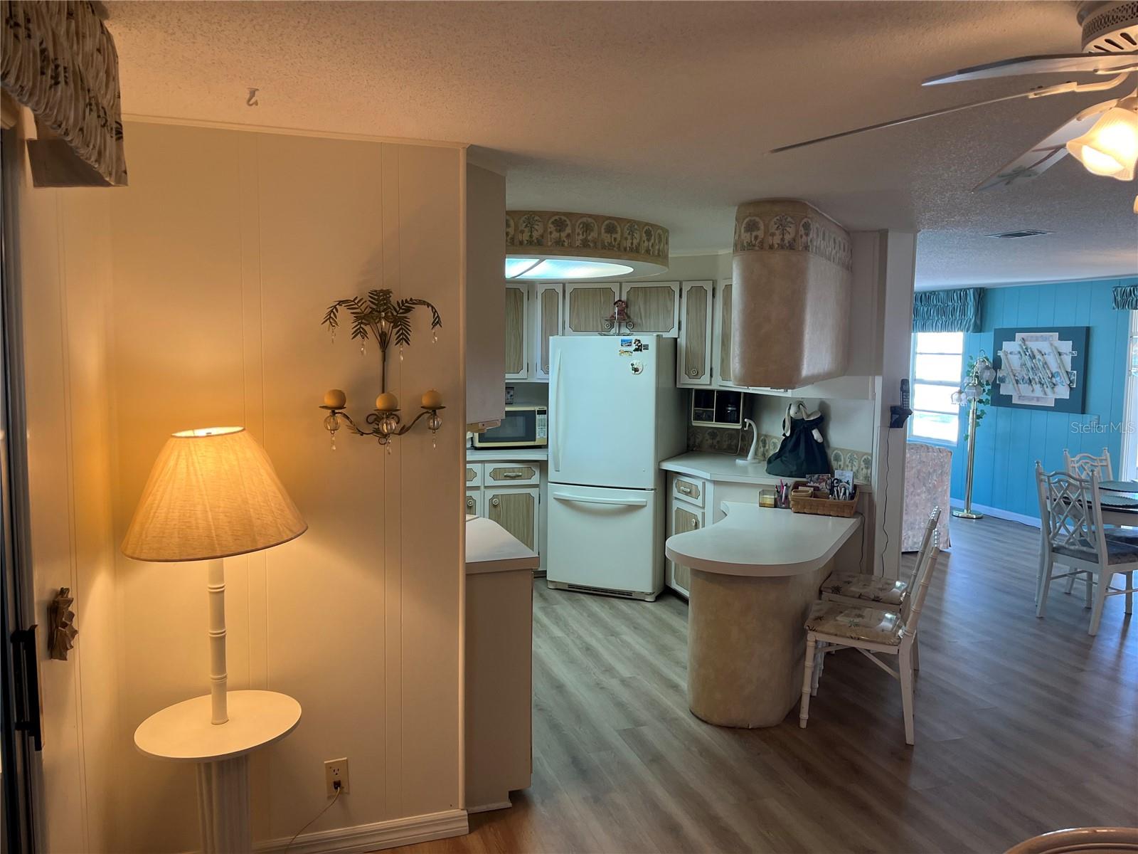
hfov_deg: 67.3
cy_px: 427
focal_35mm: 26
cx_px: 569
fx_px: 855
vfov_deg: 53.1
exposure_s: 1/120
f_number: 1.6
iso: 100
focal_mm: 5.1
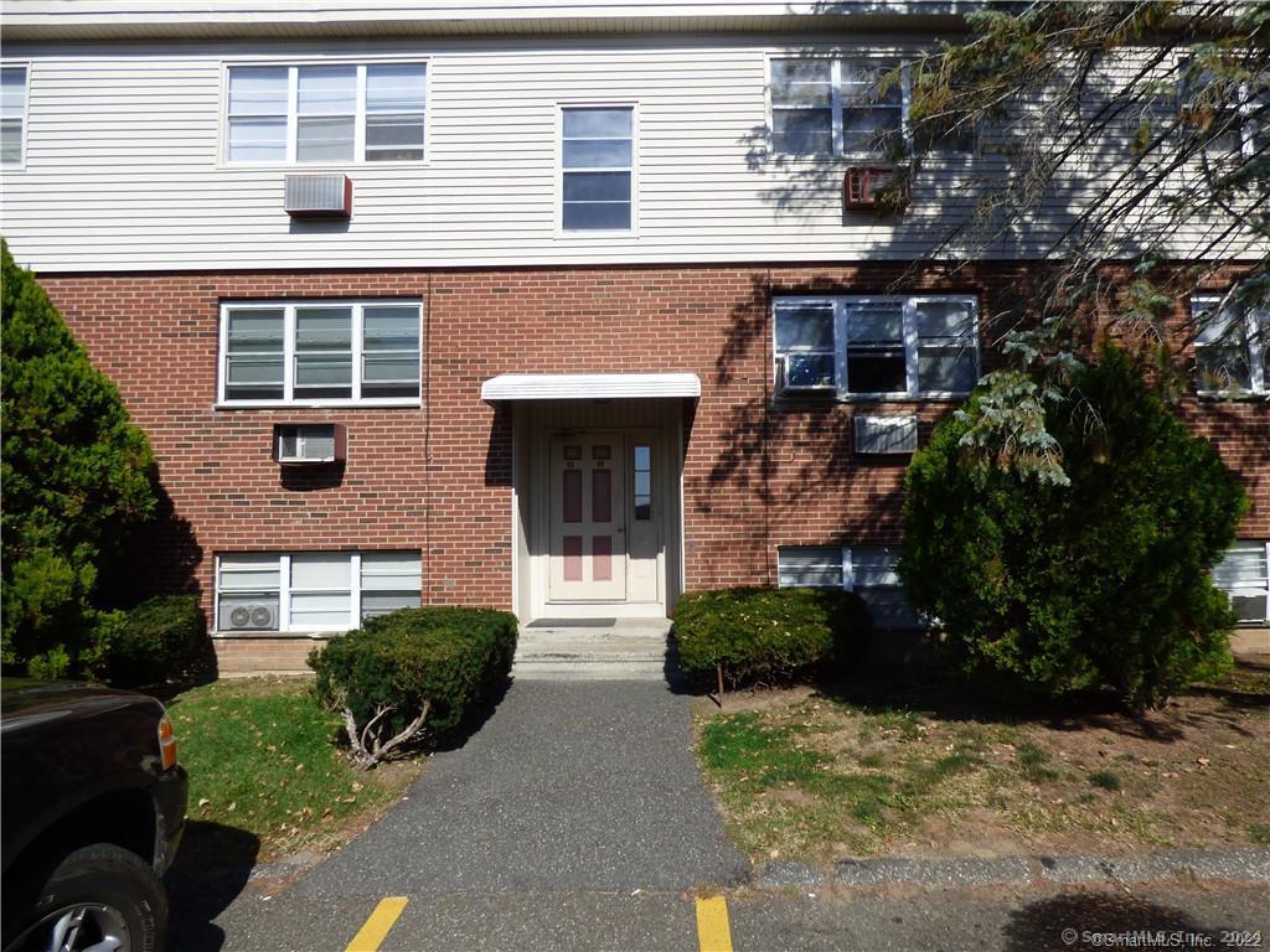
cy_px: 476
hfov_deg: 81.7
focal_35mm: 20
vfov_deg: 66.0
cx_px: 635
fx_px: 734
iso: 100
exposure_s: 1/2000
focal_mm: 3.58
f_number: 2.8
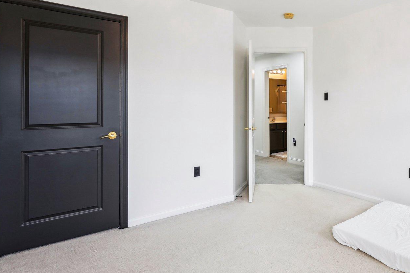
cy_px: 104
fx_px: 262
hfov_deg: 71.0
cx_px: 307
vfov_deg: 54.5
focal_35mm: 23
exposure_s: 1/40
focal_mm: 14
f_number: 9
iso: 500
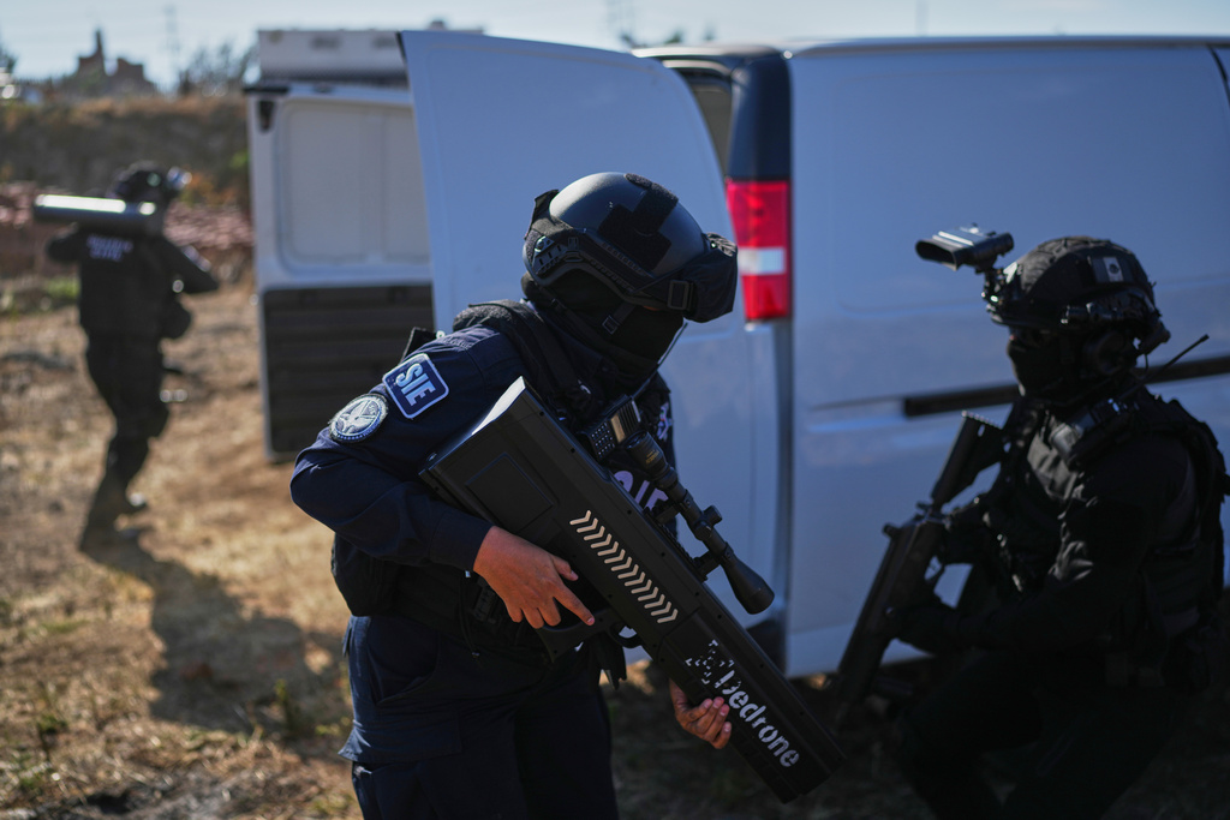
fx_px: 1196
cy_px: 410
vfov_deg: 37.9
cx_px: 615
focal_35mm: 35
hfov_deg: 54.4
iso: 50
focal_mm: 35
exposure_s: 1/5000
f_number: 1.4
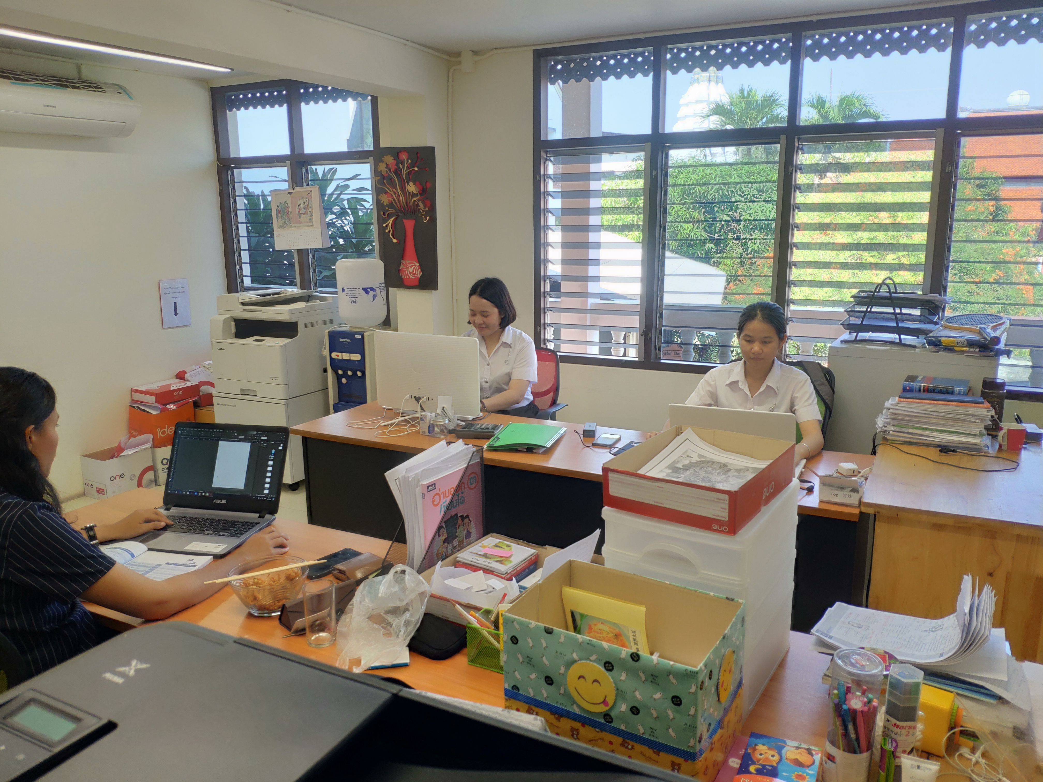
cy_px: 391
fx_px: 633
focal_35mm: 21
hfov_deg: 79.0
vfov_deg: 63.4
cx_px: 522
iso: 214
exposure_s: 1/100
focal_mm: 4.22
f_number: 1.8
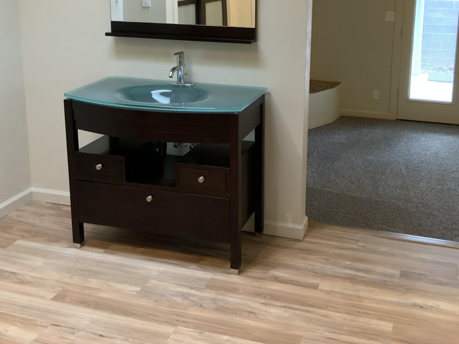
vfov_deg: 31.6
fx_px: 597
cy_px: 82
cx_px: 260
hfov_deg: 42.0
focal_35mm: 45
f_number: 1.8
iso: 200
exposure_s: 1/60
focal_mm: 3
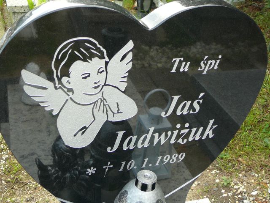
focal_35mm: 47
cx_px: 135
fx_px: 367
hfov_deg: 40.4
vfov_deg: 30.9
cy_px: 102
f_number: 3.3
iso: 80
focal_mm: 7
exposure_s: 1/80
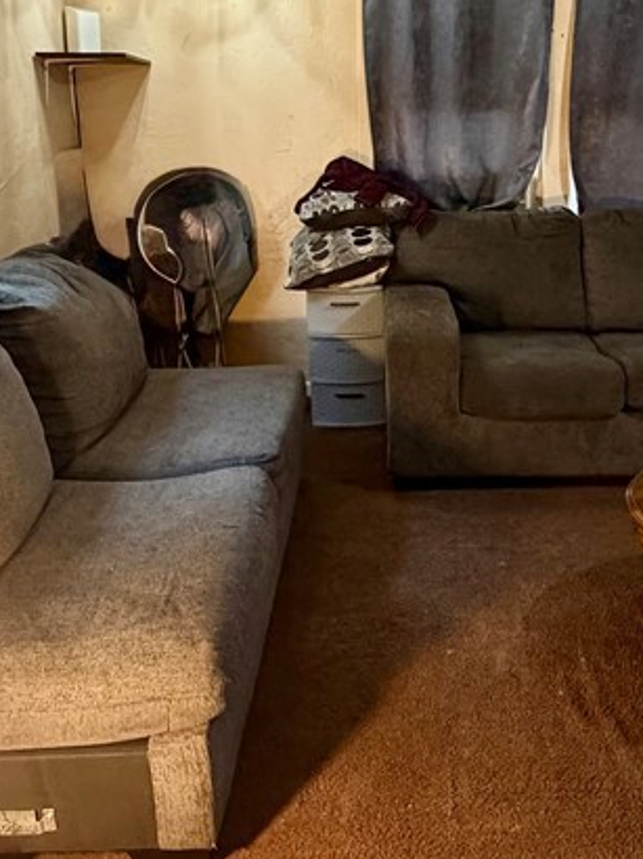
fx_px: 868
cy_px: 249
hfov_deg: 40.2
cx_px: 427
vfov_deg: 51.1
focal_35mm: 35
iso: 640
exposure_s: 1/60
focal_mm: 2.22
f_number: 2.2
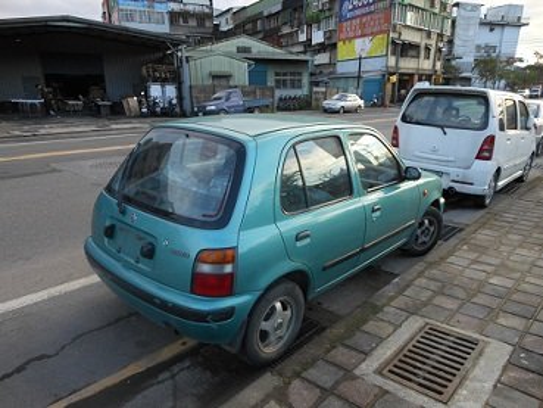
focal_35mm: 25
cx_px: 272
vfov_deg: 54.9
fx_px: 392
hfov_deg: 69.4
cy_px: 204
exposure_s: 1/100
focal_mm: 4.5
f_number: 3.2
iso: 80
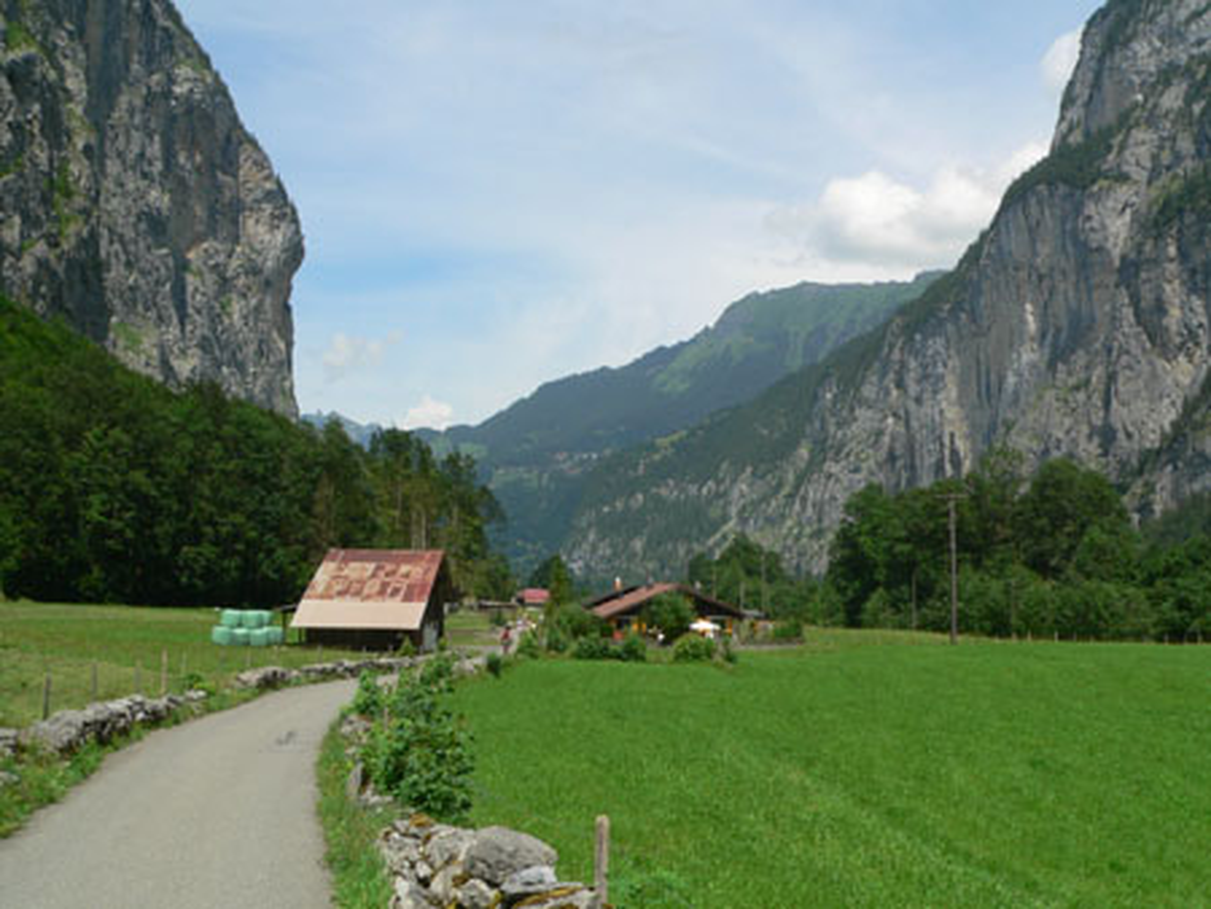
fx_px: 1260
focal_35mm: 36
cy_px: 454
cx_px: 606
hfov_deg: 51.3
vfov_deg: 39.7
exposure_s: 1/250
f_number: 8
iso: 100
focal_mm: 6
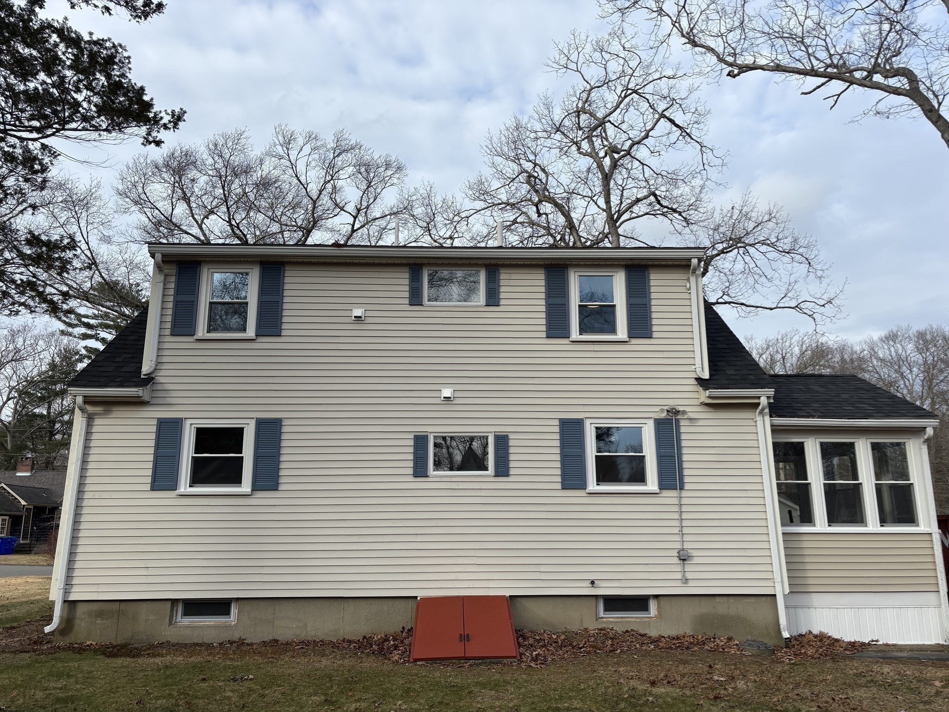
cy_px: 356
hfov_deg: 67.3
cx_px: 474
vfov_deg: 53.1
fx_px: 713
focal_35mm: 26
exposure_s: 1/1695
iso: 50
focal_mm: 5.96
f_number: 1.6
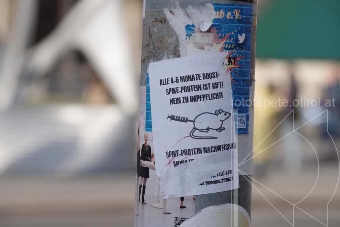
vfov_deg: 9.7
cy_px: 114
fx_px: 1341
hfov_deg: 14.4
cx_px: 170
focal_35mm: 142
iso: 800
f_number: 10
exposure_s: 1/800
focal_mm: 95
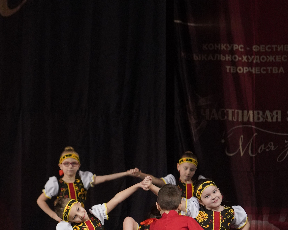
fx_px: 3444
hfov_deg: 4.8
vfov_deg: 3.8
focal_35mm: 404
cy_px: 220
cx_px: 146
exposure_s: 1/400
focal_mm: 150
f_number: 3.2
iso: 3200
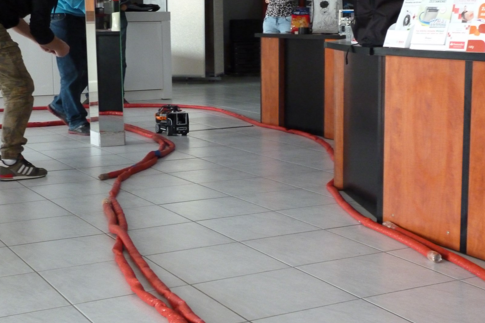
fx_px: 889
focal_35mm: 66
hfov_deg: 30.5
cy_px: 154
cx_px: 242
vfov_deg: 20.6
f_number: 4.7
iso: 800
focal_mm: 11.2
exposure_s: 1/60
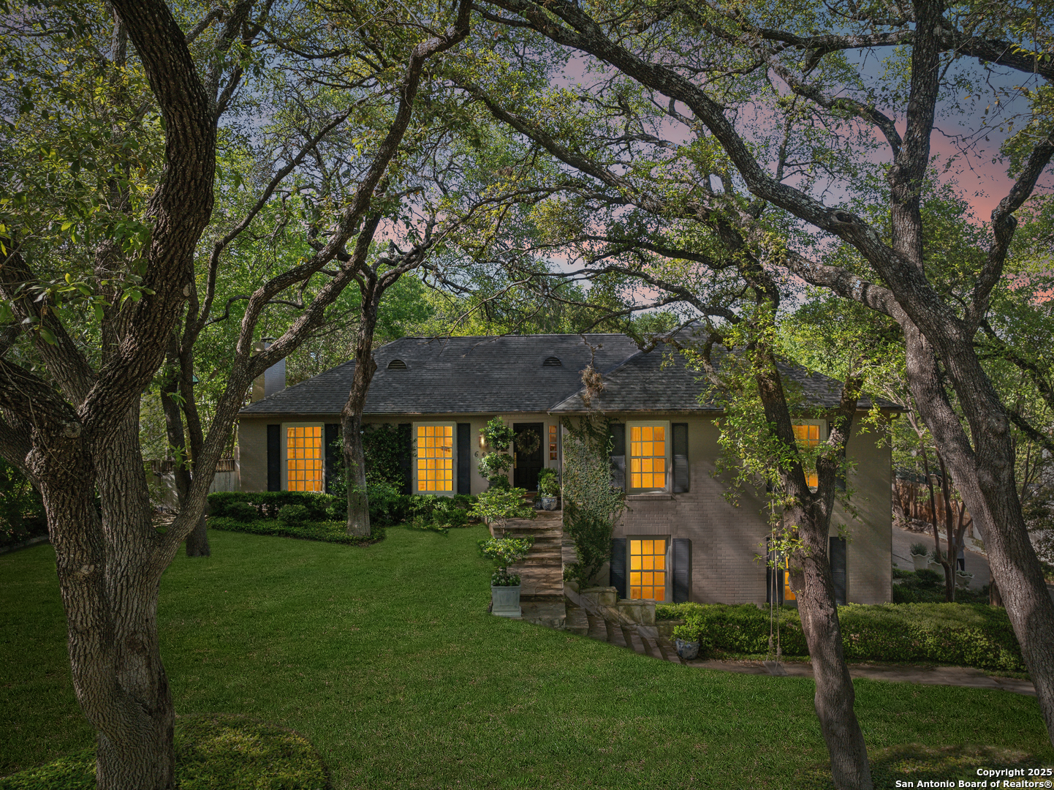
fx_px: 730
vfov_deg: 56.8
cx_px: 527
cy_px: 395
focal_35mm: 24
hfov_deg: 71.6
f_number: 2.8
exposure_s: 1/800
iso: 220
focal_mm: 12.3
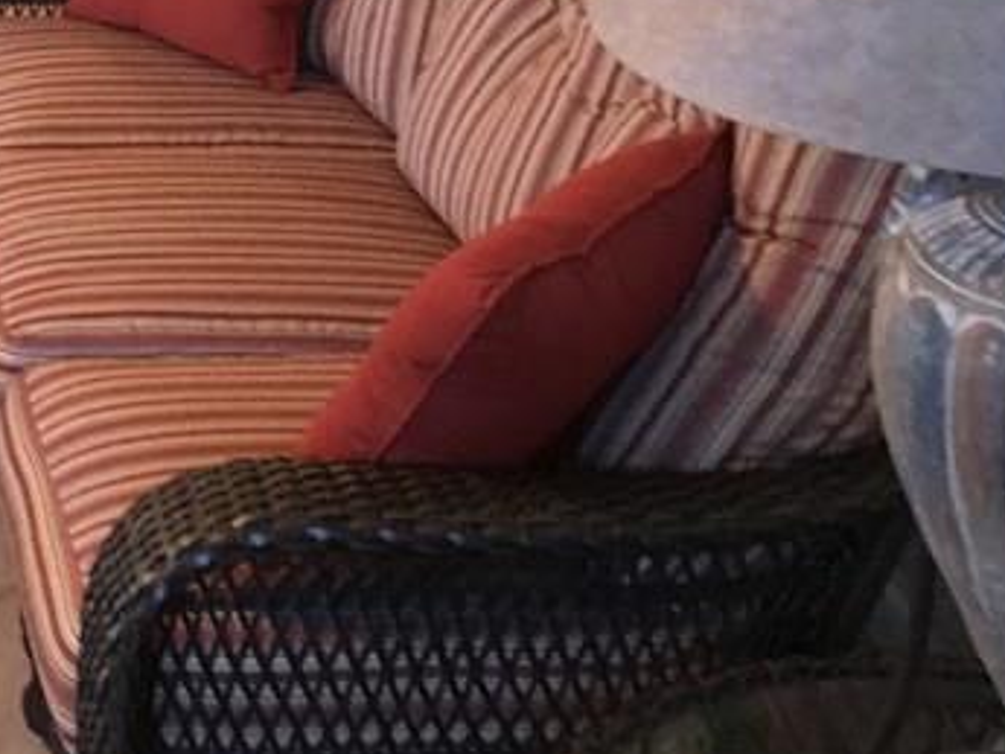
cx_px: -163
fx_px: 2498
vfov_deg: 16.8
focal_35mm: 86
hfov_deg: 21.3
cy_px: 6
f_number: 2.2
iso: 200
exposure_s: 1/30
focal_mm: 4.15
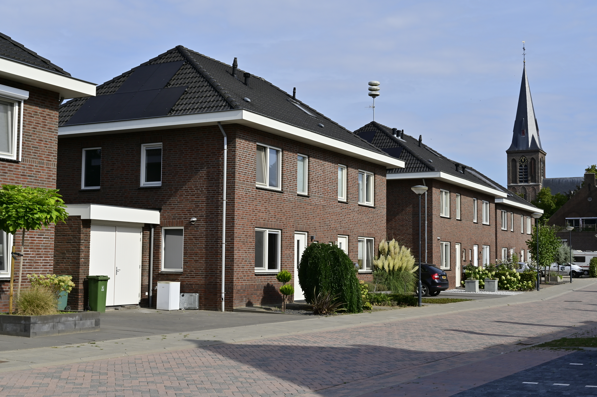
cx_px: 298
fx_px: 779
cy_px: 198
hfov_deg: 41.9
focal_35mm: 47
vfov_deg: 28.6
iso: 160
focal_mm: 47
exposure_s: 1/125
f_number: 18
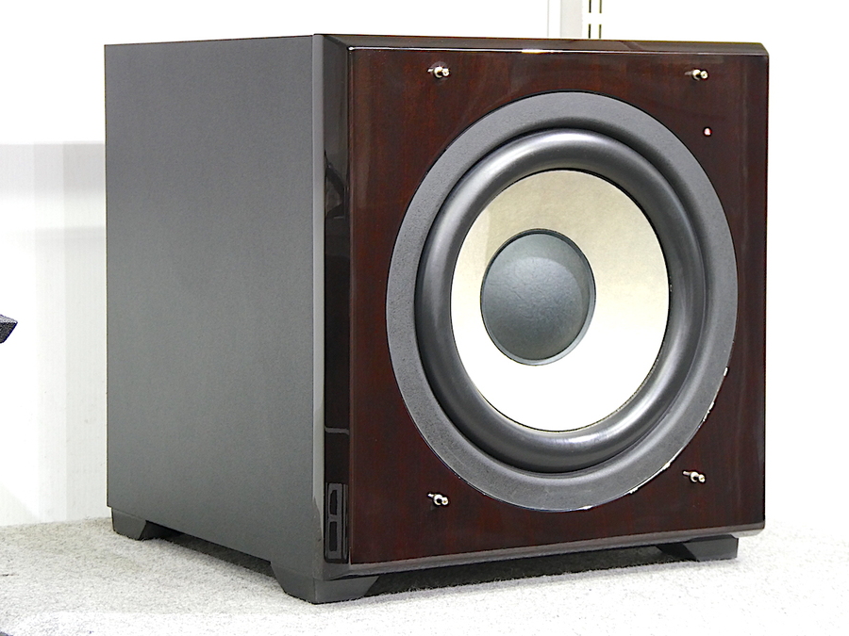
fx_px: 2355
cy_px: 302
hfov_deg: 20.4
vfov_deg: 15.4
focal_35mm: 96
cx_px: 440
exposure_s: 1/2.5
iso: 200
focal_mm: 16.1
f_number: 4.9
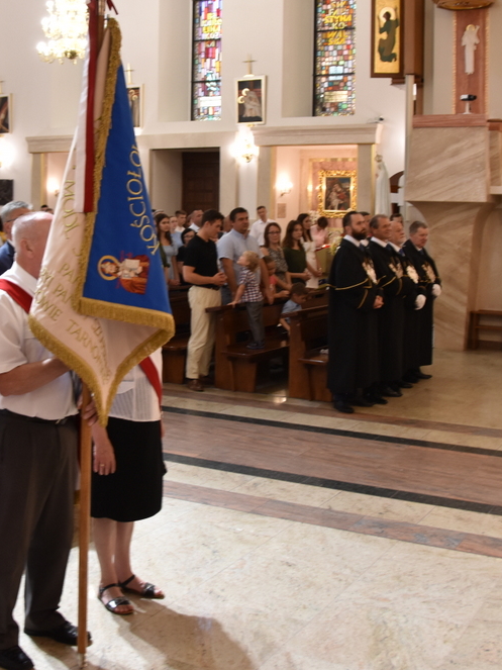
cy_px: 293
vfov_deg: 40.4
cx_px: 188
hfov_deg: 30.7
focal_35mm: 47
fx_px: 909
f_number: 3.5
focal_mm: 18
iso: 450
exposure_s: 1/30
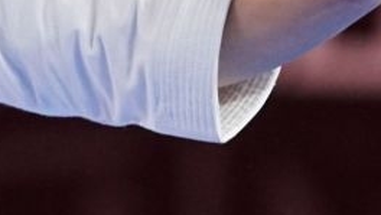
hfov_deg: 1.0
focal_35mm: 2141
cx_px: 111
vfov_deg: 0.6
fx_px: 21647
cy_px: -19
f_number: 3.2
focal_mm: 200
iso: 1000
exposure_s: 1/400
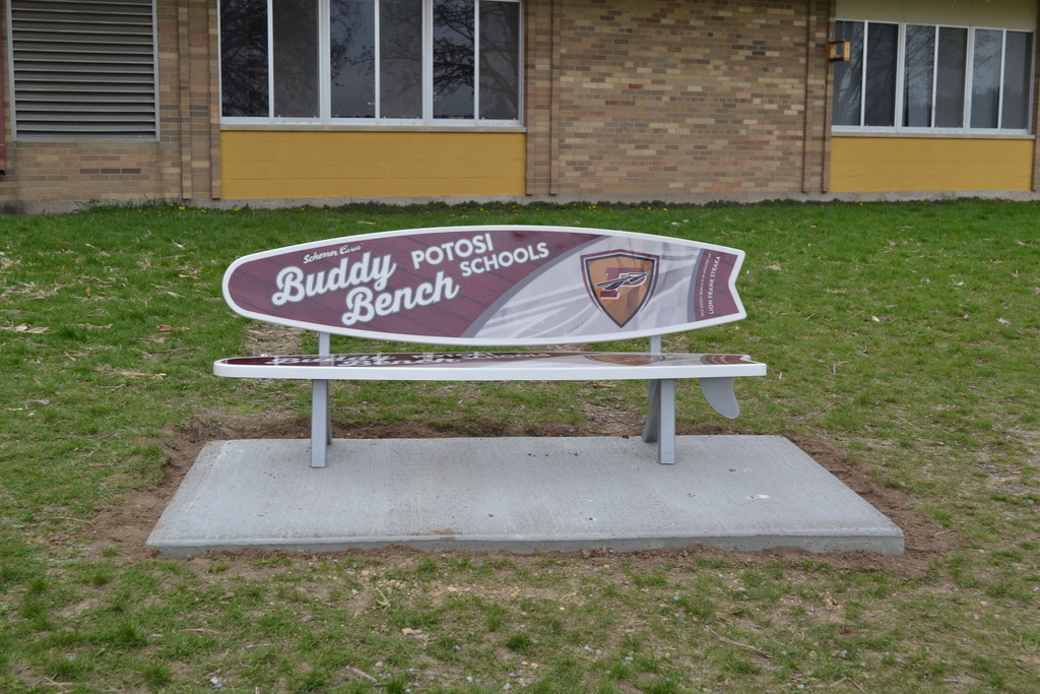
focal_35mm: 45
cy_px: 347
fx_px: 1300
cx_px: 520
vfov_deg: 29.9
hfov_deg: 43.6
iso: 100
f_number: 6.3
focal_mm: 30
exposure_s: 1/160
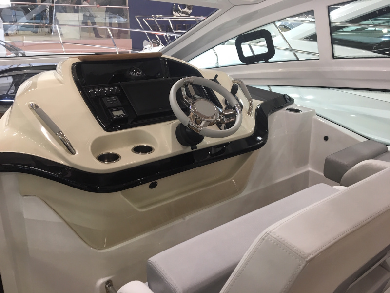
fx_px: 327
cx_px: 195
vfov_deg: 48.2
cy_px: 146
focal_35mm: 29
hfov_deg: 61.7
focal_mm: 4.15
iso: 32
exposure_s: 1/33
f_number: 2.2
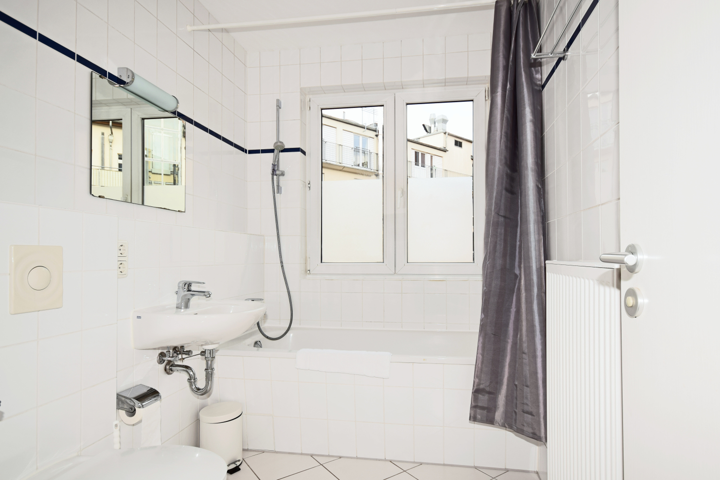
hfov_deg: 90.0
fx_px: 360
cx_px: 360
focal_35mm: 18
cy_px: 240
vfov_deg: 67.4
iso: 100
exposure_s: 1/60
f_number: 8
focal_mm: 12
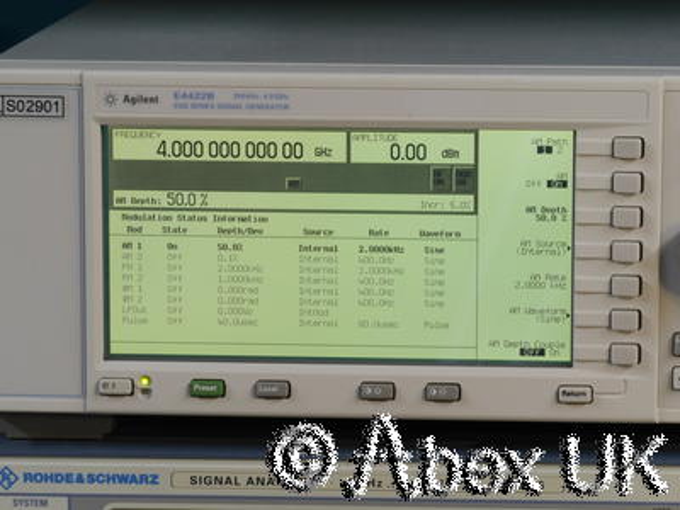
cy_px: 255
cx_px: 340
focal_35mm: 176
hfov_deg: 11.2
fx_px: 3457
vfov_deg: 8.4
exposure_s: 1/2.5
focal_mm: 88
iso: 800
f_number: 22
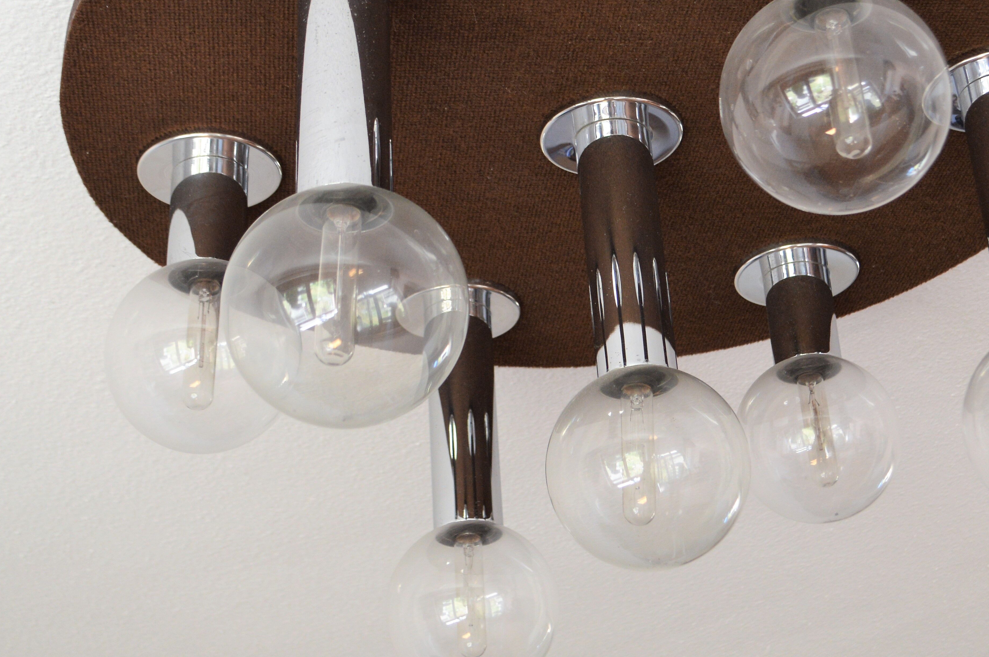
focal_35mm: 71
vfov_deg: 19.1
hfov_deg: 28.5
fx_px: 1944
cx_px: 596
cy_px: 189
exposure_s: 1/80
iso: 400
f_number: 4.5
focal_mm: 29
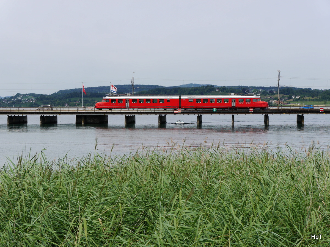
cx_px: 165
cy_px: 124
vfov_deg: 20.4
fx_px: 686
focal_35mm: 72
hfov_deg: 27.0
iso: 160
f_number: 9
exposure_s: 1/400
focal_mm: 36
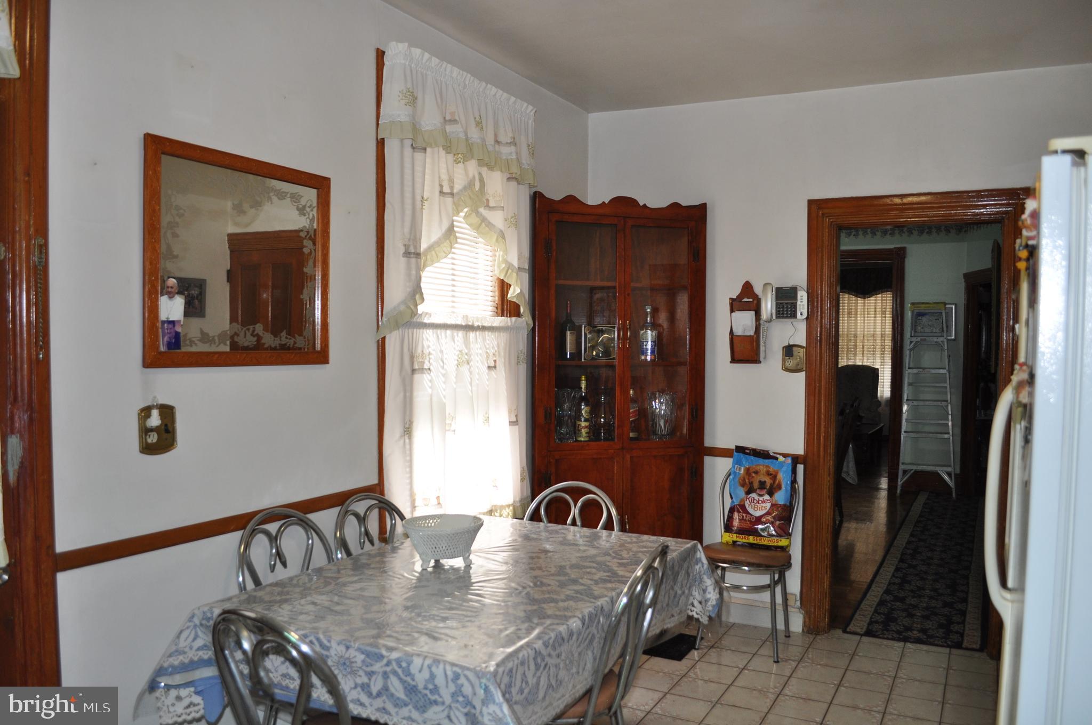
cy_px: 362
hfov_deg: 67.4
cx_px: 546
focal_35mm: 27
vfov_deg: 47.8
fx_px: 818
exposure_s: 1/60
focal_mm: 18
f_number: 4
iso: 450
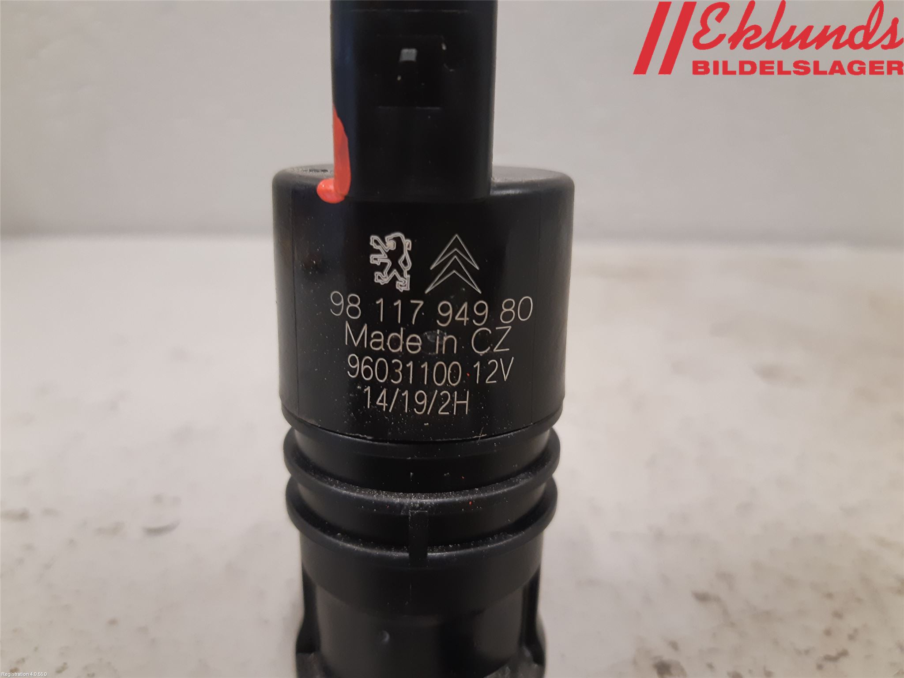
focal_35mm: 26
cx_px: 452
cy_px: 339
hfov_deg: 67.3
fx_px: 679
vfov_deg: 53.1
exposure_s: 1/50
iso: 200
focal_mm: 3.93
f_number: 1.7
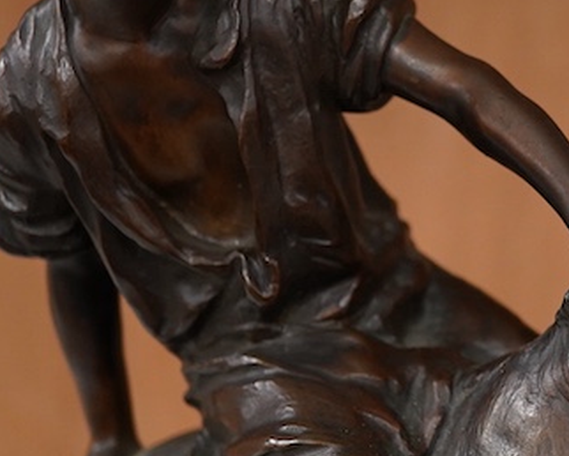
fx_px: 1988
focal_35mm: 118
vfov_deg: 13.1
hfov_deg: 15.8
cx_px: 636
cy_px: 147
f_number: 7.1
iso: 1250
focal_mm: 30
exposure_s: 1/125
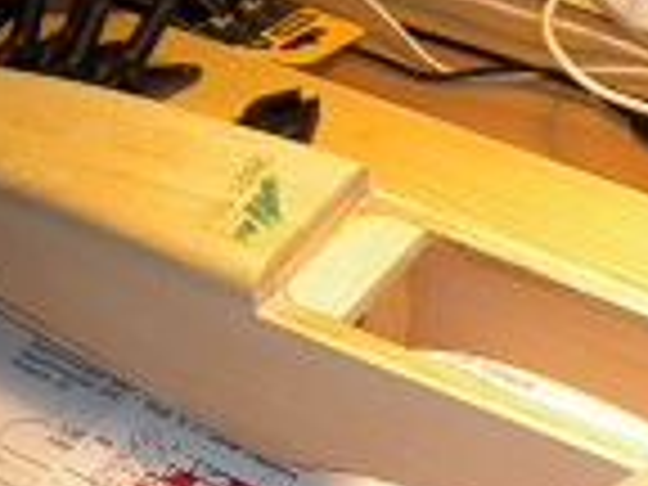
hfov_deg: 19.6
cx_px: 657
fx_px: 1816
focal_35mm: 97
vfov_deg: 14.9
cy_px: 540
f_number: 3.1
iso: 167
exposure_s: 1/60
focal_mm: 6.3
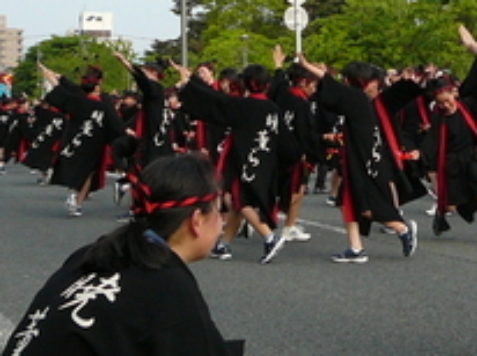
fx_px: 1500
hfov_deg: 17.1
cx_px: 595
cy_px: 111
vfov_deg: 13.5
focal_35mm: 109
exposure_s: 1/640
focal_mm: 5.2
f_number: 2.8
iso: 100
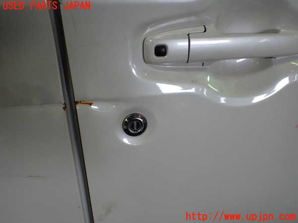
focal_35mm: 30
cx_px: 149
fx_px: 258
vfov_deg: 46.8
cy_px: 112
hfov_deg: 60.0
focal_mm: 5.4
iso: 125
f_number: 2.3
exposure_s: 1/125
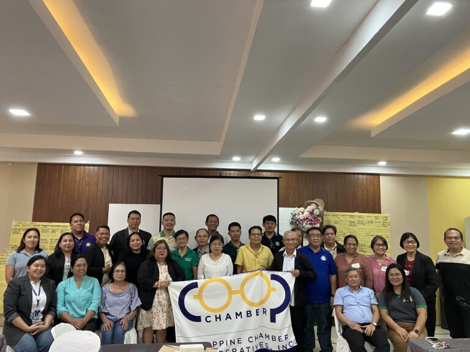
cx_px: 235
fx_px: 380
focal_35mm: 28
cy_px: 176
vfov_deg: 49.7
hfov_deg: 63.4
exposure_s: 1/60
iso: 250
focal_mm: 3.99
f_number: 1.8
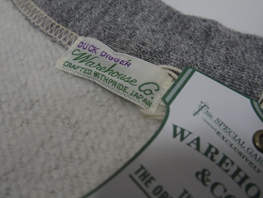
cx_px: 132
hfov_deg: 49.0
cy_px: 99
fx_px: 289
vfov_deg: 37.7
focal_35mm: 38
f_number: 2.8
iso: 100
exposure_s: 1/80
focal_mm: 8.1
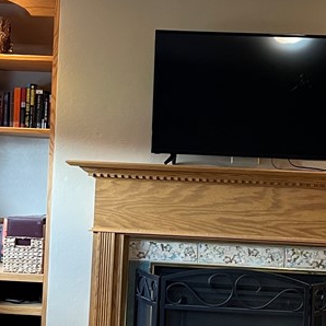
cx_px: 242
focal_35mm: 76
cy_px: 187
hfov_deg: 22.6
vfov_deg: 22.7
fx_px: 810
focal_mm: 5.1
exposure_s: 1/60
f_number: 1.6
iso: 250
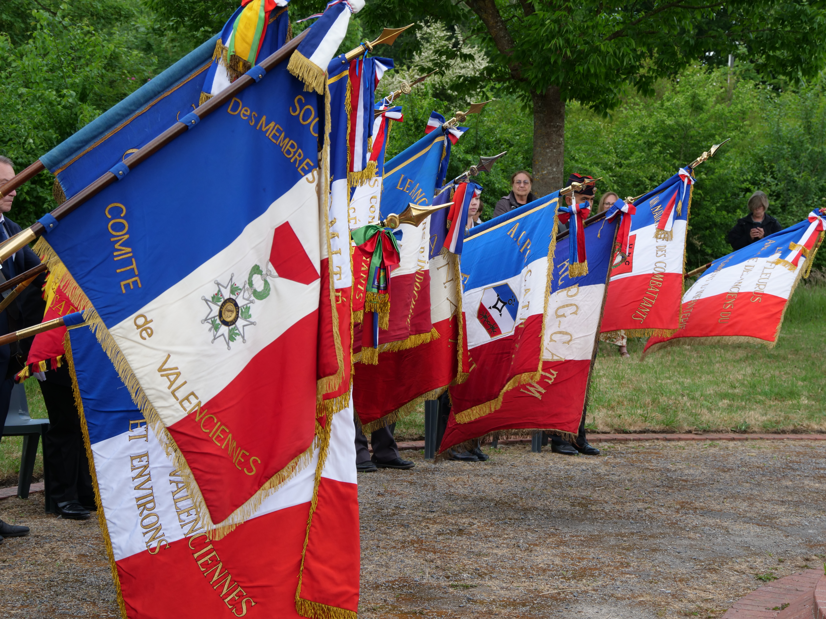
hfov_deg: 24.4
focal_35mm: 80
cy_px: 310
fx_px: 1909
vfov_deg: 18.4
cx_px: 413
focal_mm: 40
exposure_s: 1/250
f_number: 5.6
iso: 200
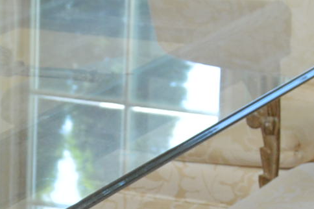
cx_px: -81
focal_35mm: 289
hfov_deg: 7.1
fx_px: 2520
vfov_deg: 4.7
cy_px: 347
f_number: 5
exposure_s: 1/80
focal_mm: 31
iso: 400
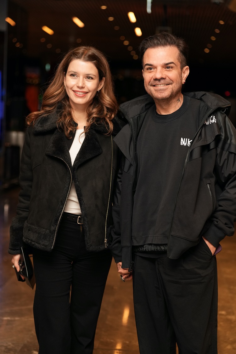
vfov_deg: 28.8
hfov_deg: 19.5
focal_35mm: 70
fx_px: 688
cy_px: 177
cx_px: 118
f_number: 3.2
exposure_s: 1/160
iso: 1000
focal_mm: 70
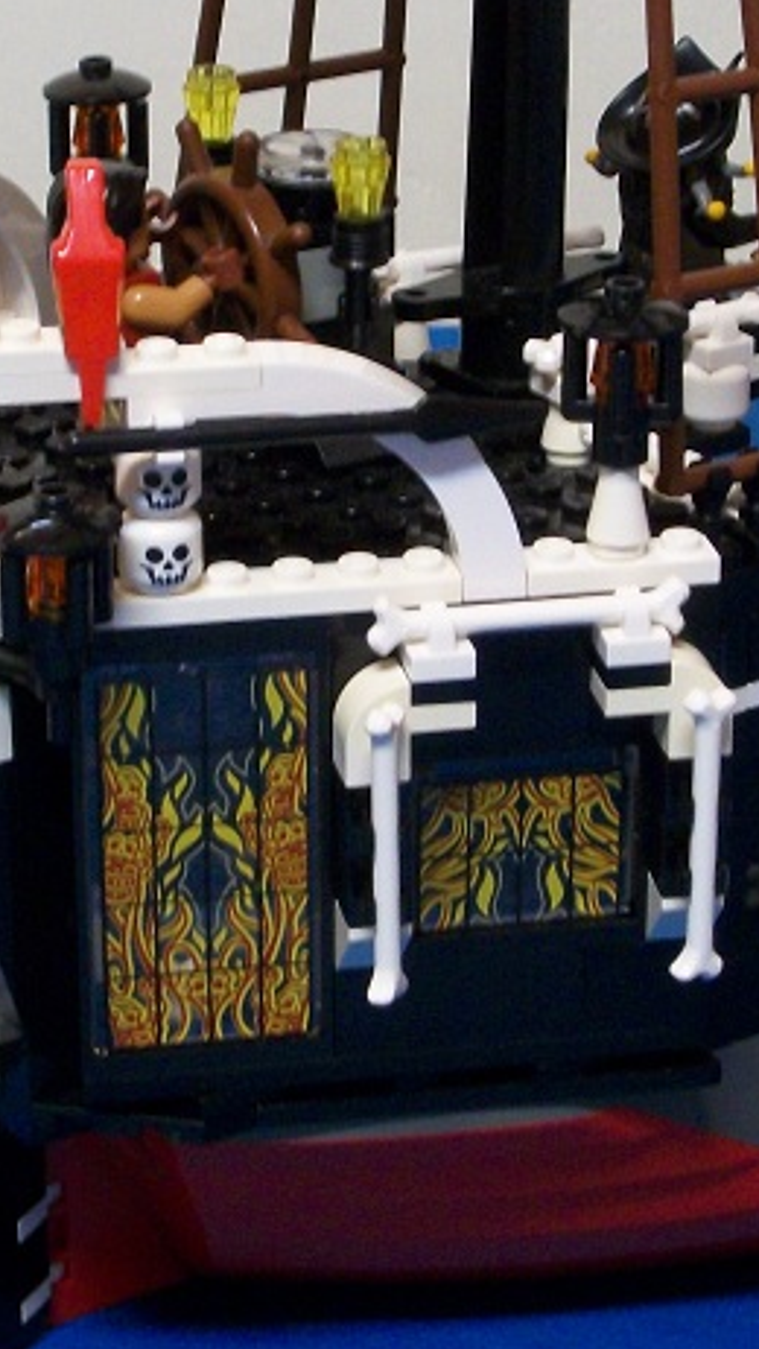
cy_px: 610
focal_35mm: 107
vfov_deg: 20.0
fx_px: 3827
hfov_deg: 11.3
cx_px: 309
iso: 250
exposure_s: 1/8
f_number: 4
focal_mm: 9.7
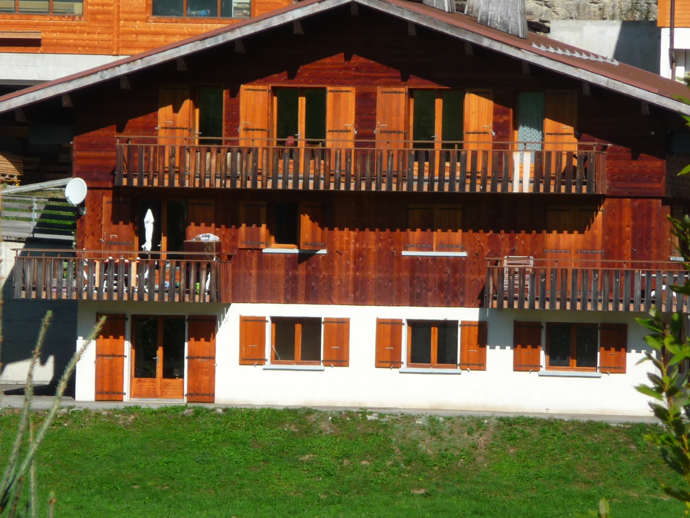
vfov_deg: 4.2
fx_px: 7076
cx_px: 343
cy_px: 302
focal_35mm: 355
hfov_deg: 5.6
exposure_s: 1/640
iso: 100
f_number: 4.9
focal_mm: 44
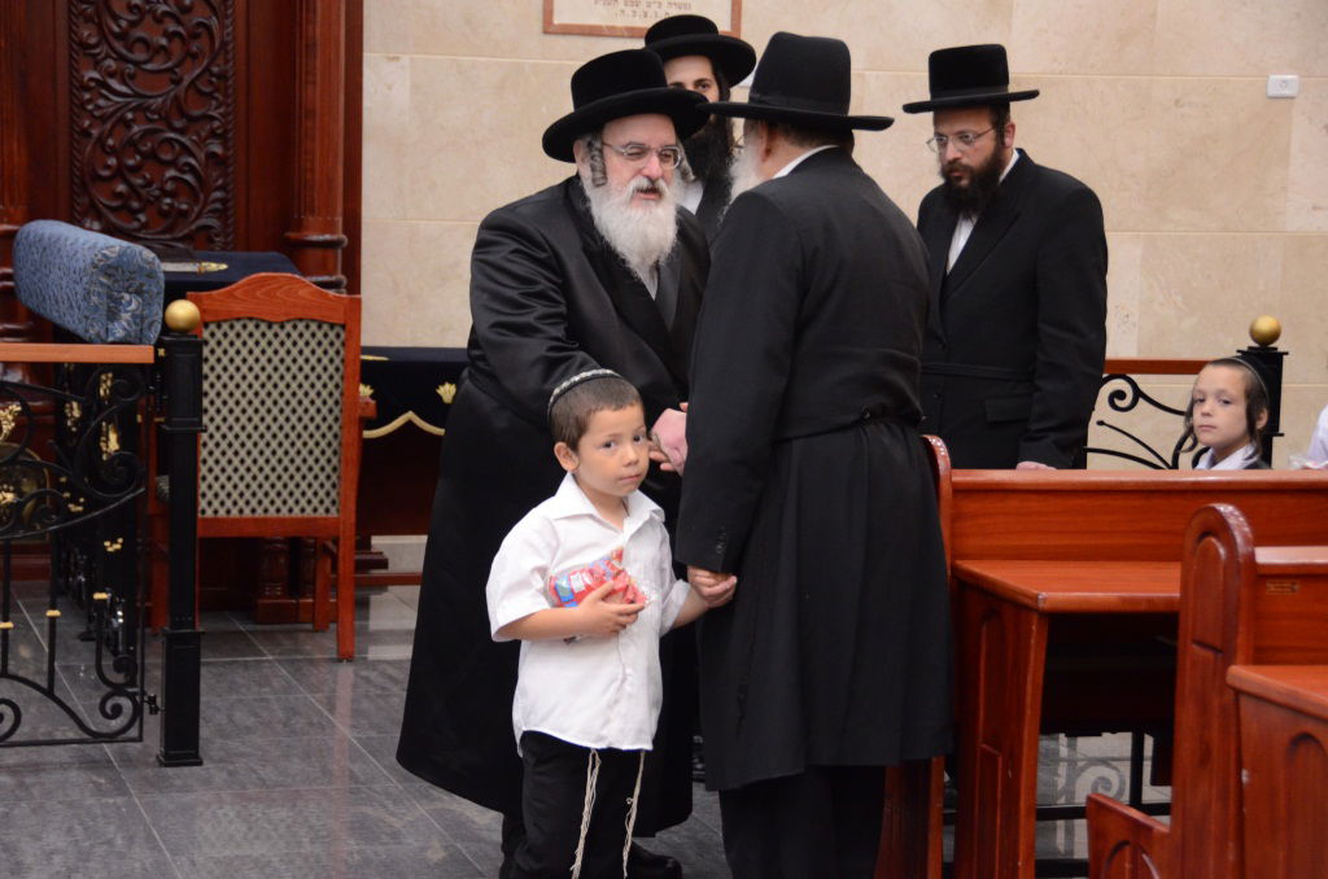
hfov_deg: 26.0
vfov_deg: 17.4
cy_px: 440
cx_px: 664
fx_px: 2871
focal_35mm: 78
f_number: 5
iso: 2000
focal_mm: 52
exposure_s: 1/100
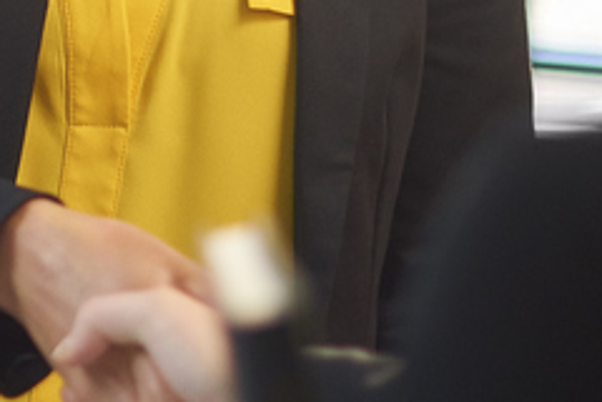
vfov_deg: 5.2
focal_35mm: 261
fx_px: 4364
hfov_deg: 7.6
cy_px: -54
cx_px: -607
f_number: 2.2
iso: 500
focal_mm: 50
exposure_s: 1/160
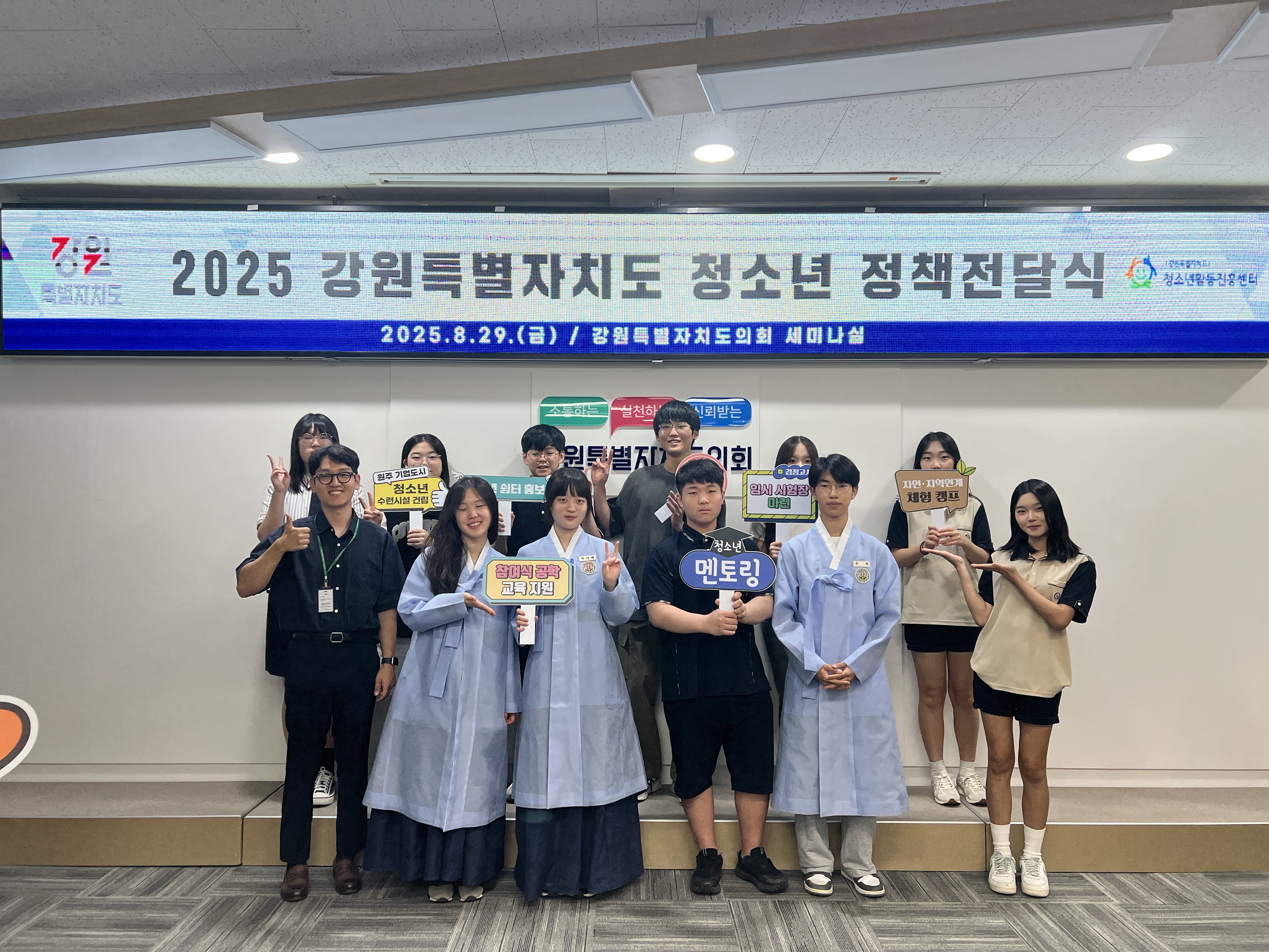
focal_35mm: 26
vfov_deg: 53.1
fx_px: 953
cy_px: 476
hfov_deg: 67.3
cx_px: 634
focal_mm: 5.7
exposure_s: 1/120
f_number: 1.5
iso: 80
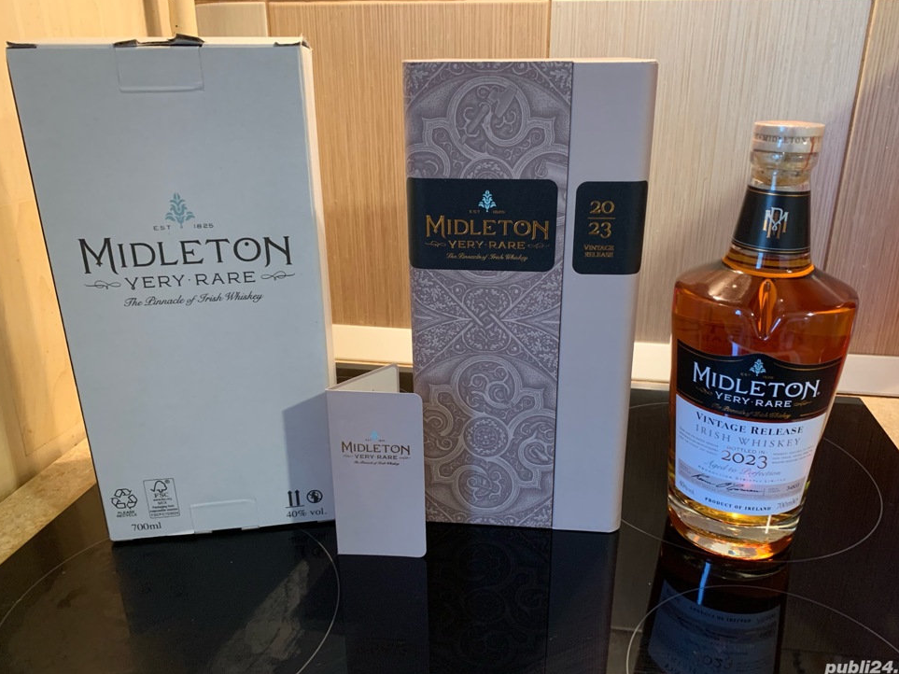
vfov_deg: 51.3
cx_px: 456
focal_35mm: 27
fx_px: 701
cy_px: 330
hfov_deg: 65.3
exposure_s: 1/50
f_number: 1.8
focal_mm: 4.25
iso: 320
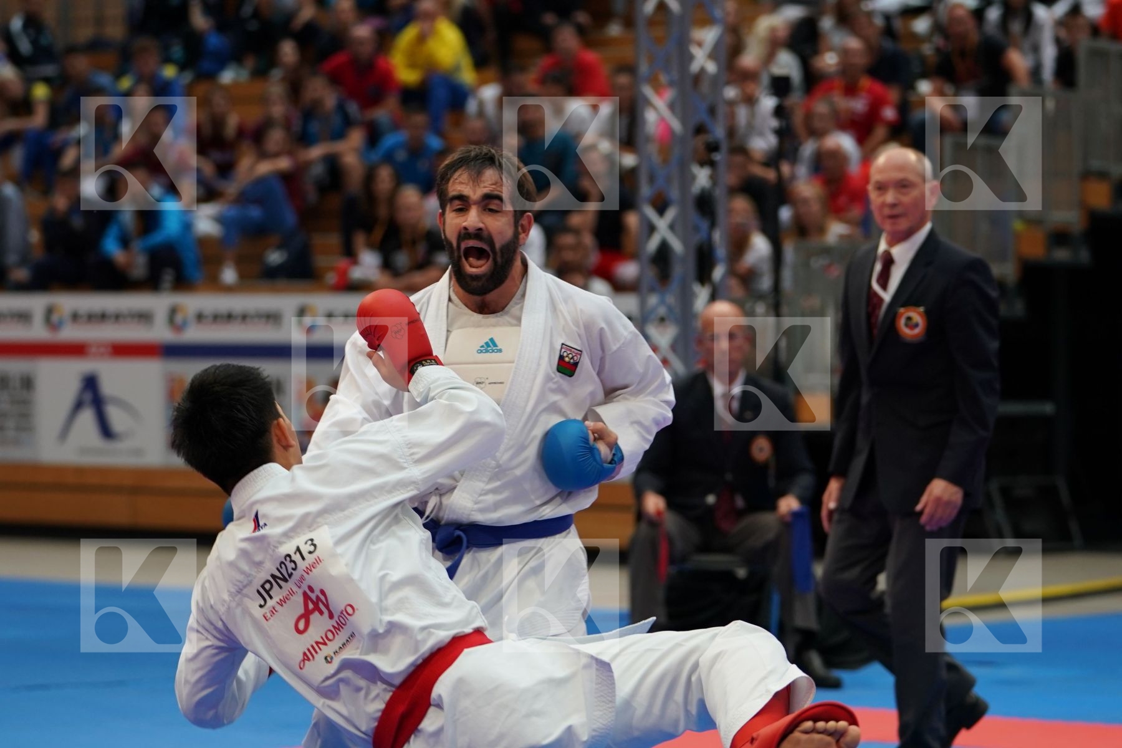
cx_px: 561
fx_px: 4332
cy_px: 374
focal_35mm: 139
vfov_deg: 9.9
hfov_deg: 14.8
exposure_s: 1/800
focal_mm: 93
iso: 1000
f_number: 2.8
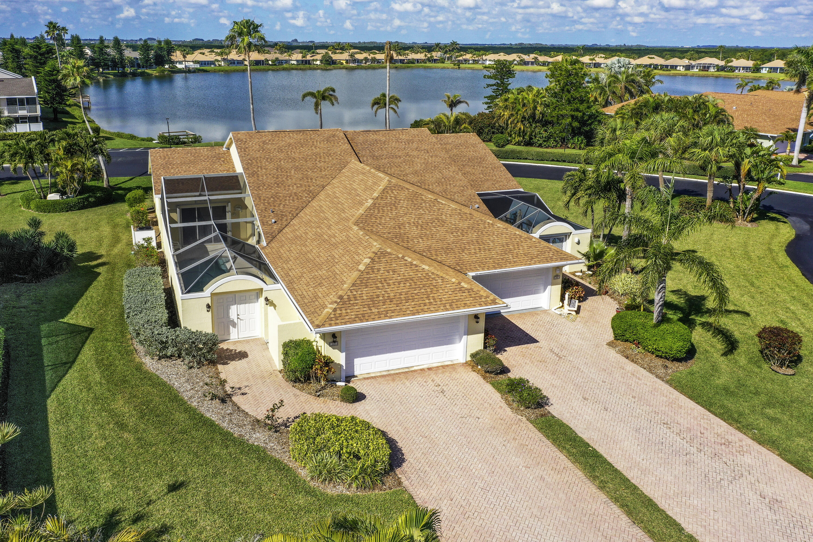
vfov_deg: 46.4
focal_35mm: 28
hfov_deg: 65.5
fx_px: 632
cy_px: 271
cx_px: 406
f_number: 6.3
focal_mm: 10.26
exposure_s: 1/500
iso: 100
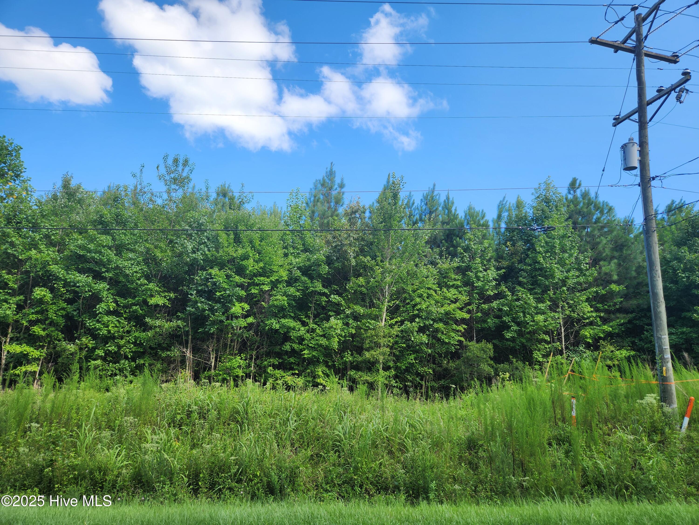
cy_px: 262
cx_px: 350
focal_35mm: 23
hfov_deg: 73.9
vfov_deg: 58.9
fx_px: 464
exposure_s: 1/679
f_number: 1.8
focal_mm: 5.4
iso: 20
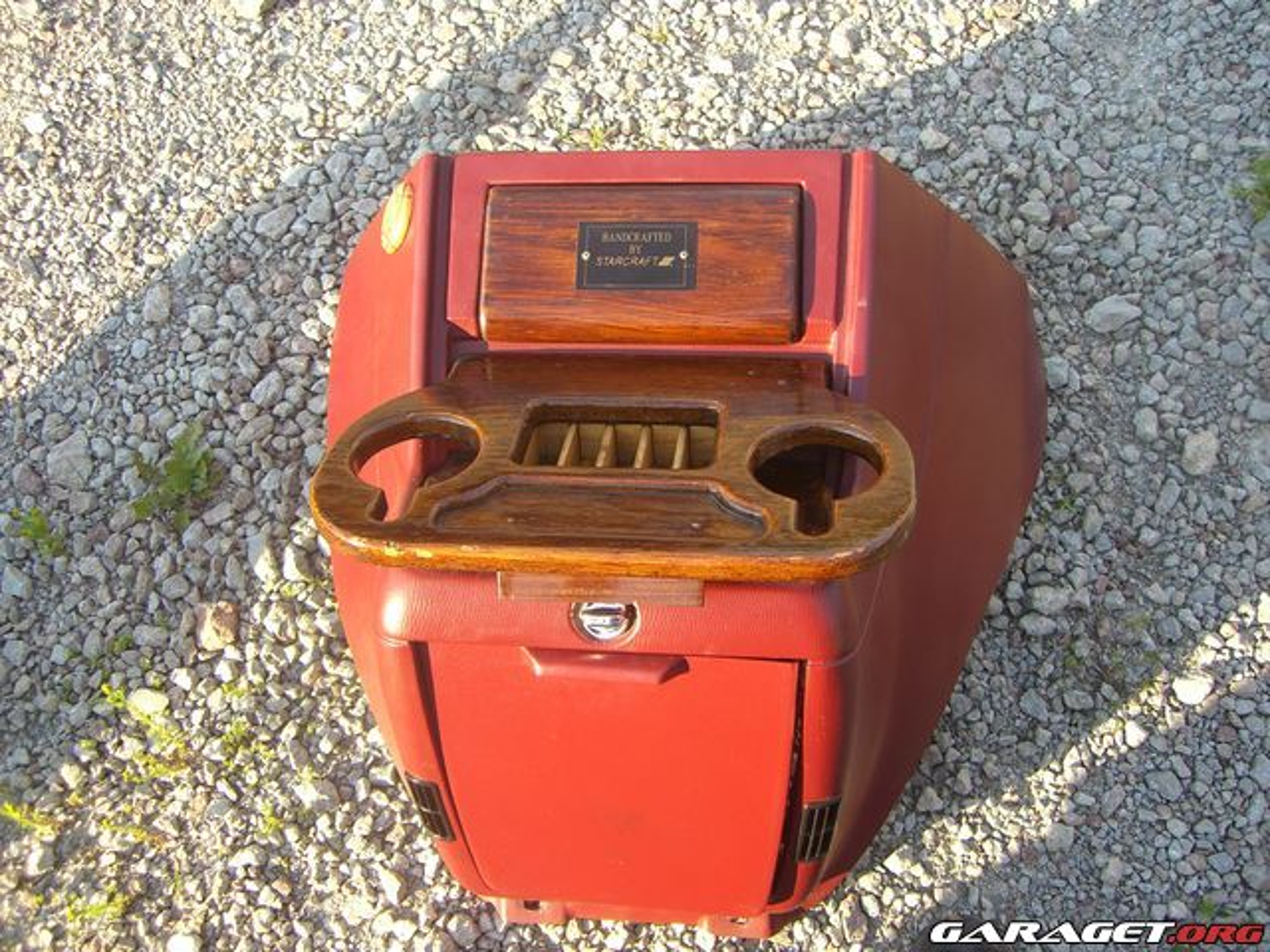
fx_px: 1394
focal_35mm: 38
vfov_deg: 37.7
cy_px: 476
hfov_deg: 49.0
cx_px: 635
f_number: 2.7
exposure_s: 1/200
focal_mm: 6.2
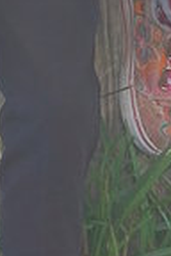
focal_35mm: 341
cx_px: 42
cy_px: -151
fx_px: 2429
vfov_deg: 6.0
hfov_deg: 4.0
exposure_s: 1/125
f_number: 5.6
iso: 200
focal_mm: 32
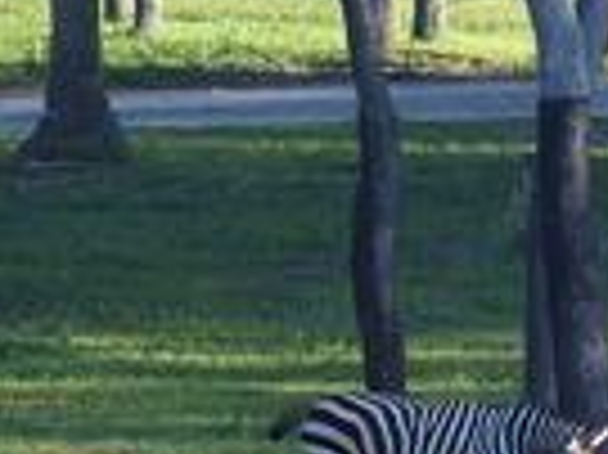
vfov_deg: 2.0
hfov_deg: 2.7
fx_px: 12916
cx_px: 793
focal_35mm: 736
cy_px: 342
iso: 100
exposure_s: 1/250
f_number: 2.8
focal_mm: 46.7
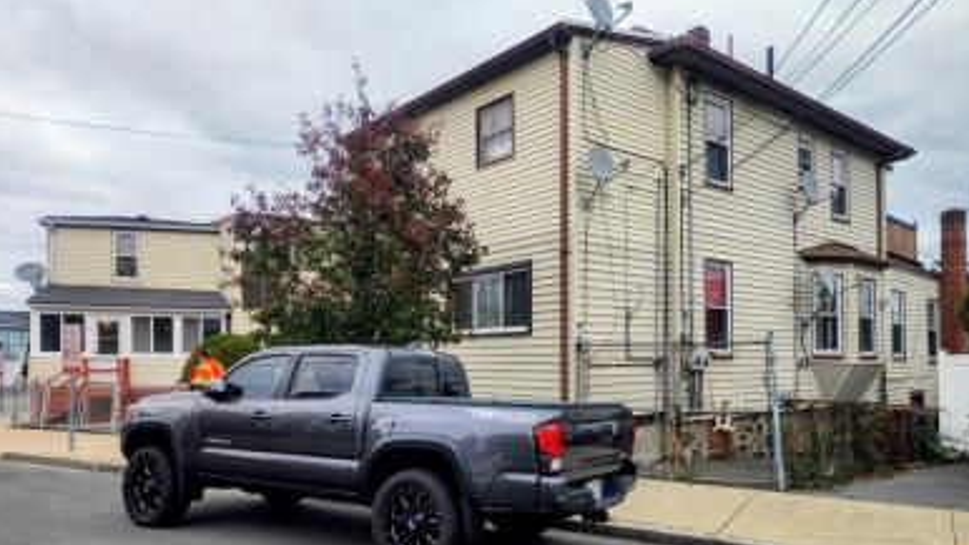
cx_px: 492
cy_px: 367
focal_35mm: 26
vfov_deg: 43.7
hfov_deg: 71.9
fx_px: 668
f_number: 1.8
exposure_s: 1/193
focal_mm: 6.4
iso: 12
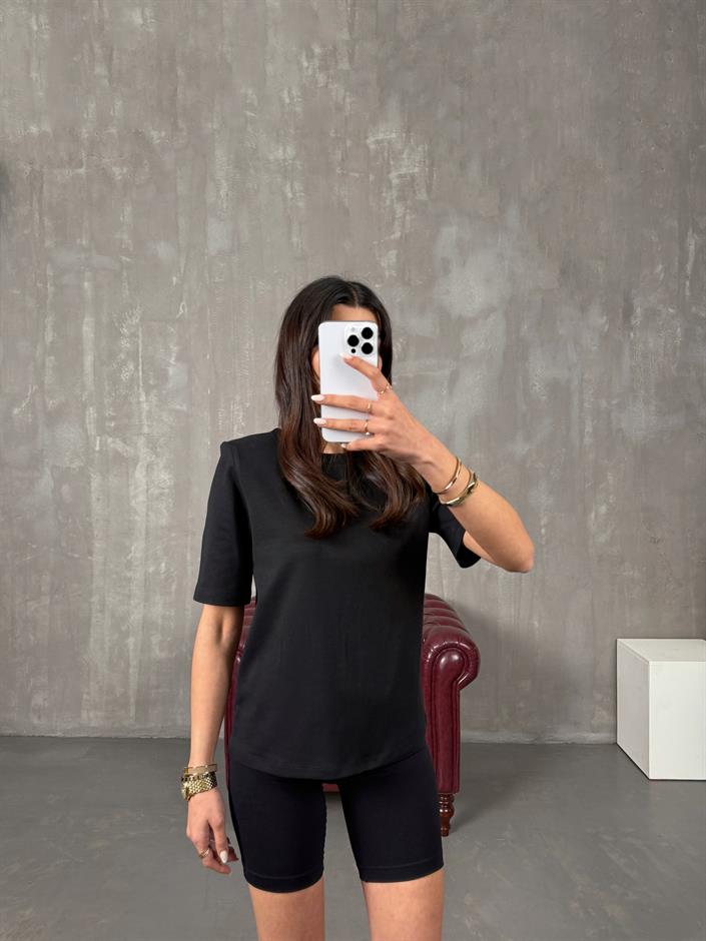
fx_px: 653
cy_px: 470
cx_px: 353
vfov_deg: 71.6
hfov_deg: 56.8
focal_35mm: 24
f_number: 1.78
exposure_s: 1/121
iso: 200
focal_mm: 6.76
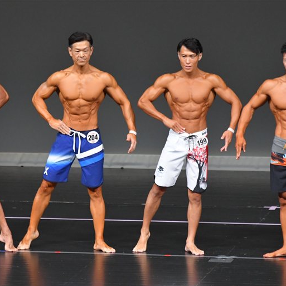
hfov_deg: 4.5
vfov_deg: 4.6
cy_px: 143
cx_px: 80
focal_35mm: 385
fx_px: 3599
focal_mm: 200
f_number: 5.6
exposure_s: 1/400
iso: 4000
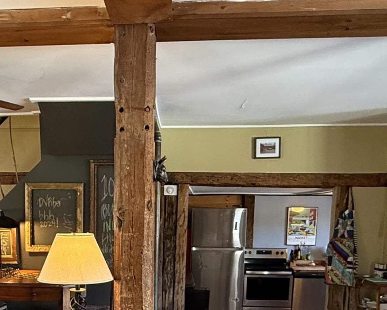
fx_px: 550
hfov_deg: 38.3
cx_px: 123
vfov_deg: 29.4
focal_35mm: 48
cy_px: 308
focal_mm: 2.22
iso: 400
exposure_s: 1/60
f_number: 2.2
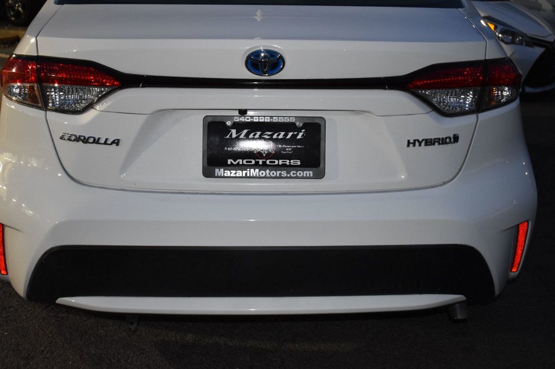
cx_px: 278
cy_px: 184
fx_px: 786
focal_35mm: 51
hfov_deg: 38.9
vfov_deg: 26.5
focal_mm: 34
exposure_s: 1/60
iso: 2200
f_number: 4.5
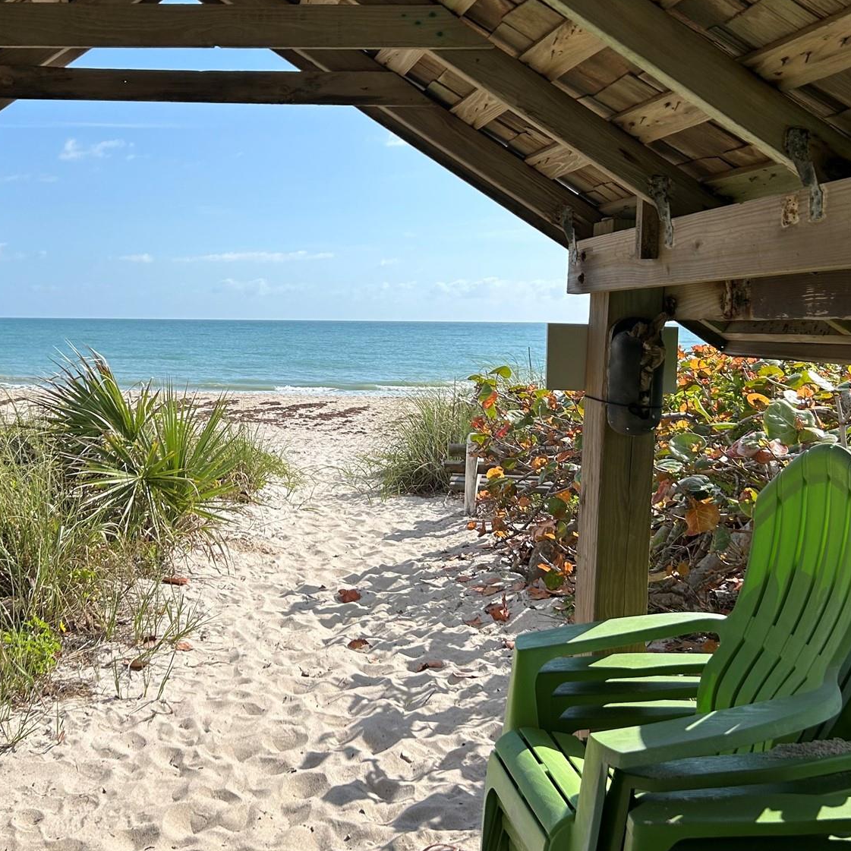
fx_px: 1168
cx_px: 283
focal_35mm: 42
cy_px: 336
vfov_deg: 39.8
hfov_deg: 39.5
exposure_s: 1/5587
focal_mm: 5.7
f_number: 1.5
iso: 50
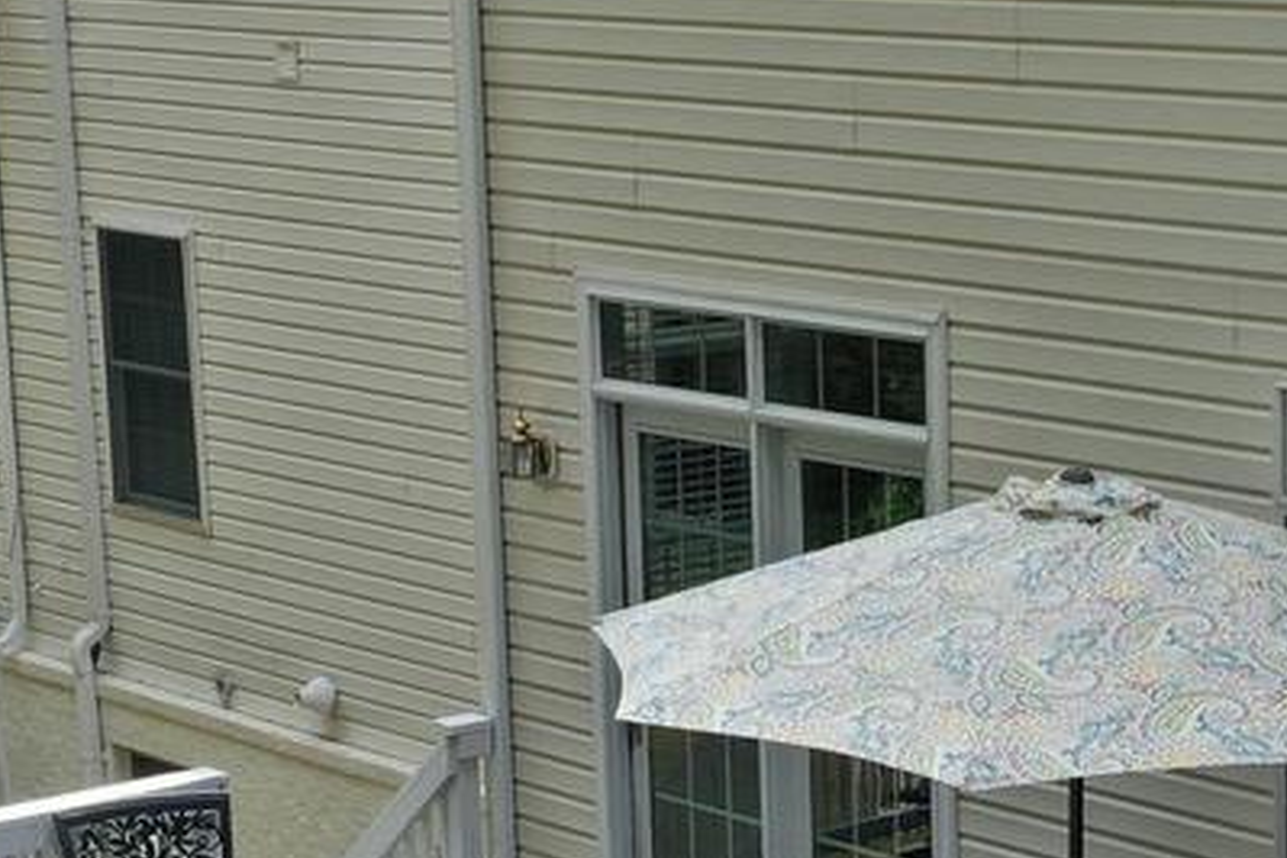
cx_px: 1248
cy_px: 571
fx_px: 3610
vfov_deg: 13.5
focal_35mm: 101
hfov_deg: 19.7
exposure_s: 1/200
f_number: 5
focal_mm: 10.26
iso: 100
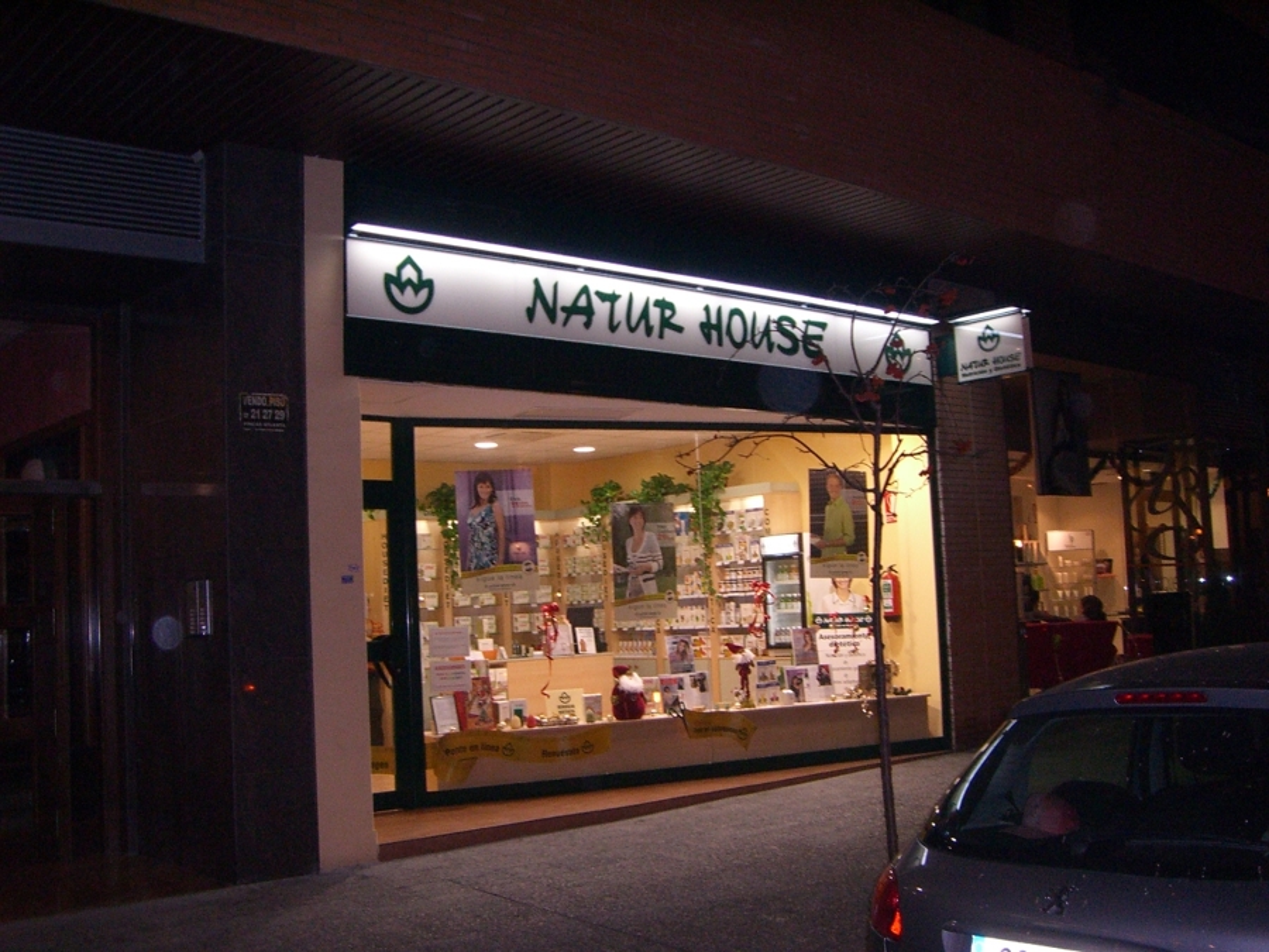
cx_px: 634
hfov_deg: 49.0
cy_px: 476
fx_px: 1393
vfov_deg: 37.7
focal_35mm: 38
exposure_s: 1/60
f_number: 2.7
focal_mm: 6.2
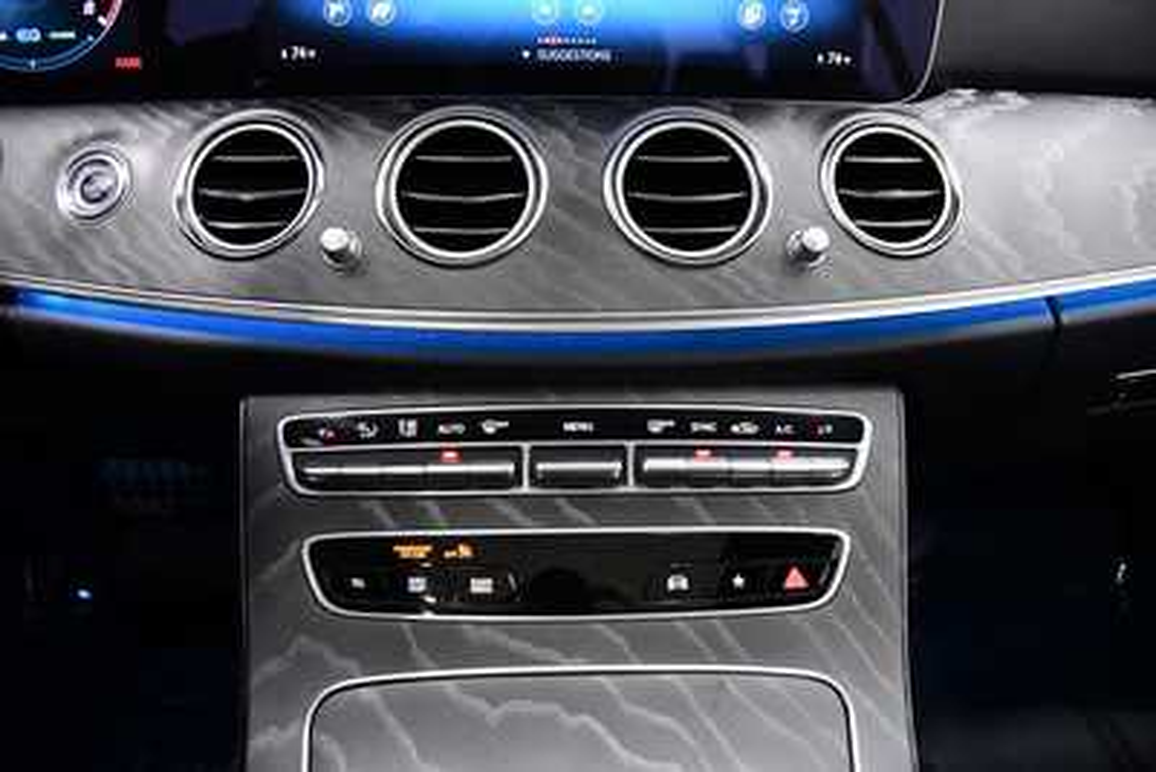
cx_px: 578
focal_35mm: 27
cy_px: 386
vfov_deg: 48.0
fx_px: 867
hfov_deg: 67.4
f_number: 3.5
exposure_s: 1/60
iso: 6400
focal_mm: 18
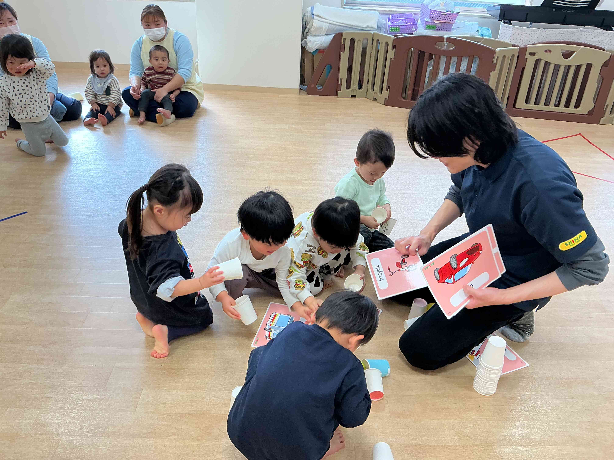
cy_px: 230
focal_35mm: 29
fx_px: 514
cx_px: 307
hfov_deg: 61.7
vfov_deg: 48.2
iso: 32
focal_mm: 3
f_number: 1.8
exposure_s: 1/120
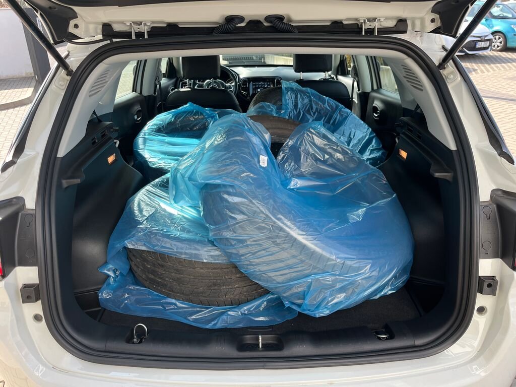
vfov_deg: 53.1
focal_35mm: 26
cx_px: 258
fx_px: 388
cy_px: 194
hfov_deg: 67.3
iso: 50
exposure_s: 1/347
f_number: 1.6
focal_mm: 5.1
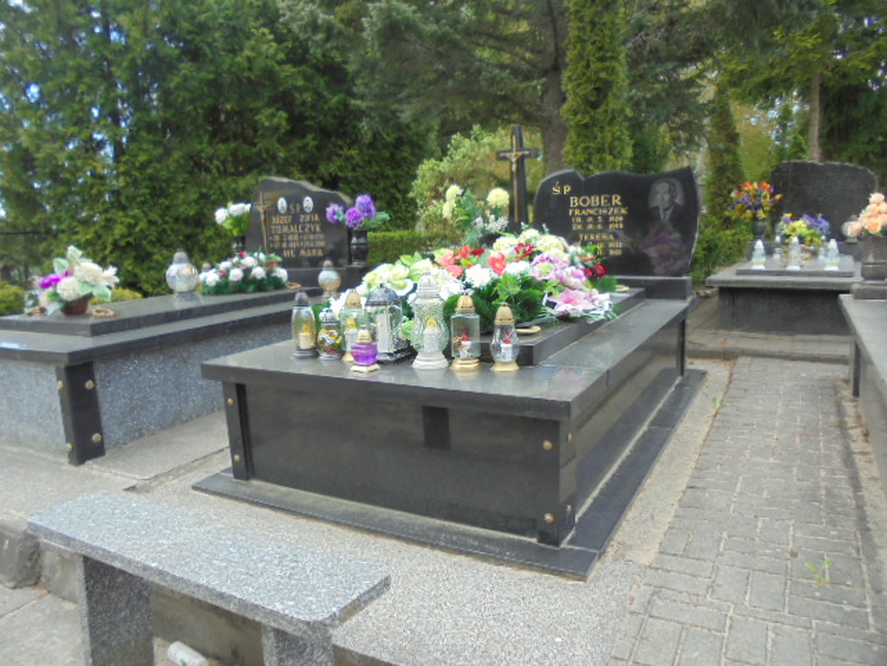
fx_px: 666
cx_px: 444
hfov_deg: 67.3
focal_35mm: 26
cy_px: 333
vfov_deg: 53.1
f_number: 3.5
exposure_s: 1/160
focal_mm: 4.6
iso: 100
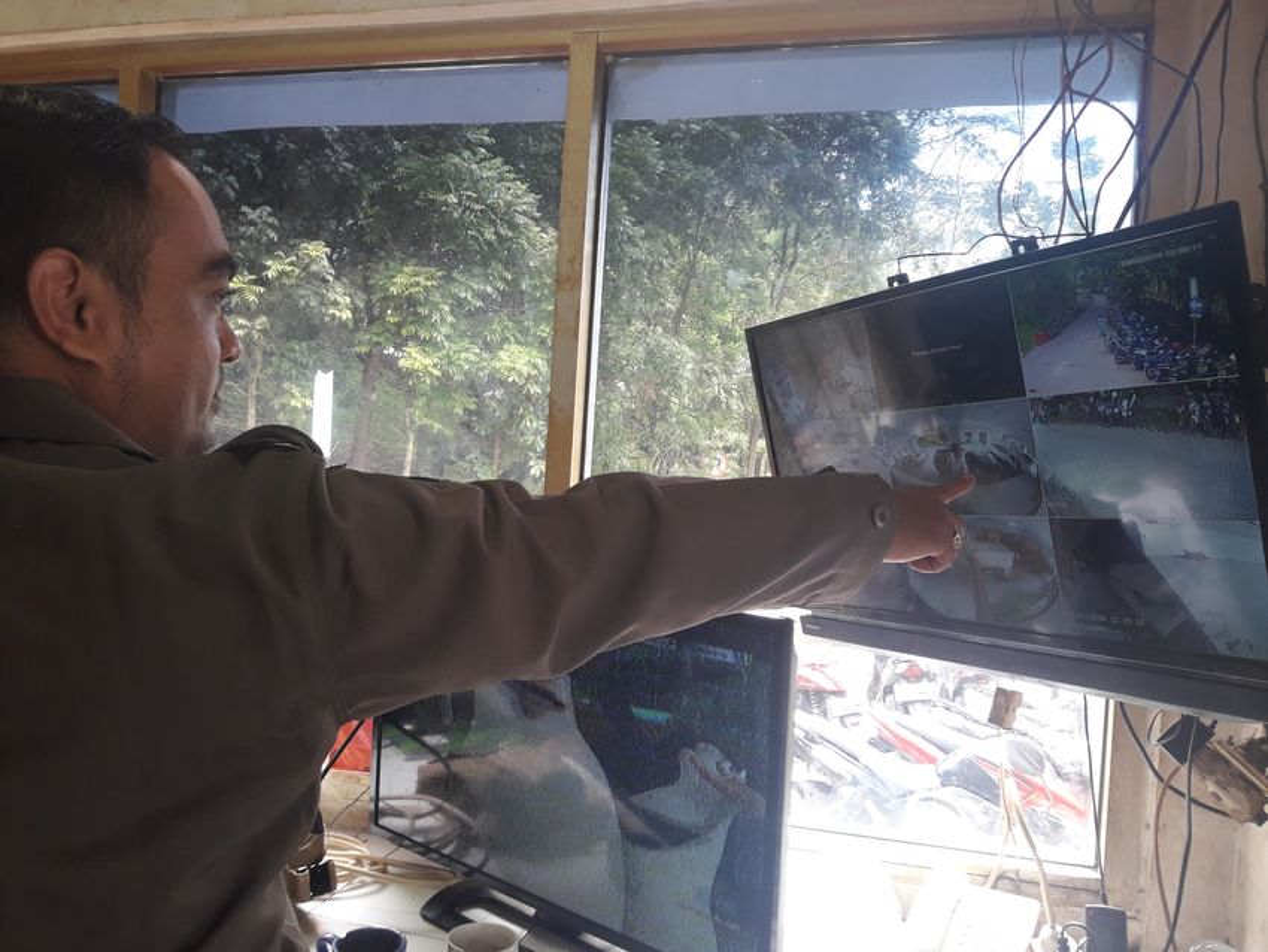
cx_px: 634
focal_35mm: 28
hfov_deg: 63.4
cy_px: 476
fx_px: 1026
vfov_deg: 49.8
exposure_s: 1/33
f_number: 1.9
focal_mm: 3.7
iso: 64
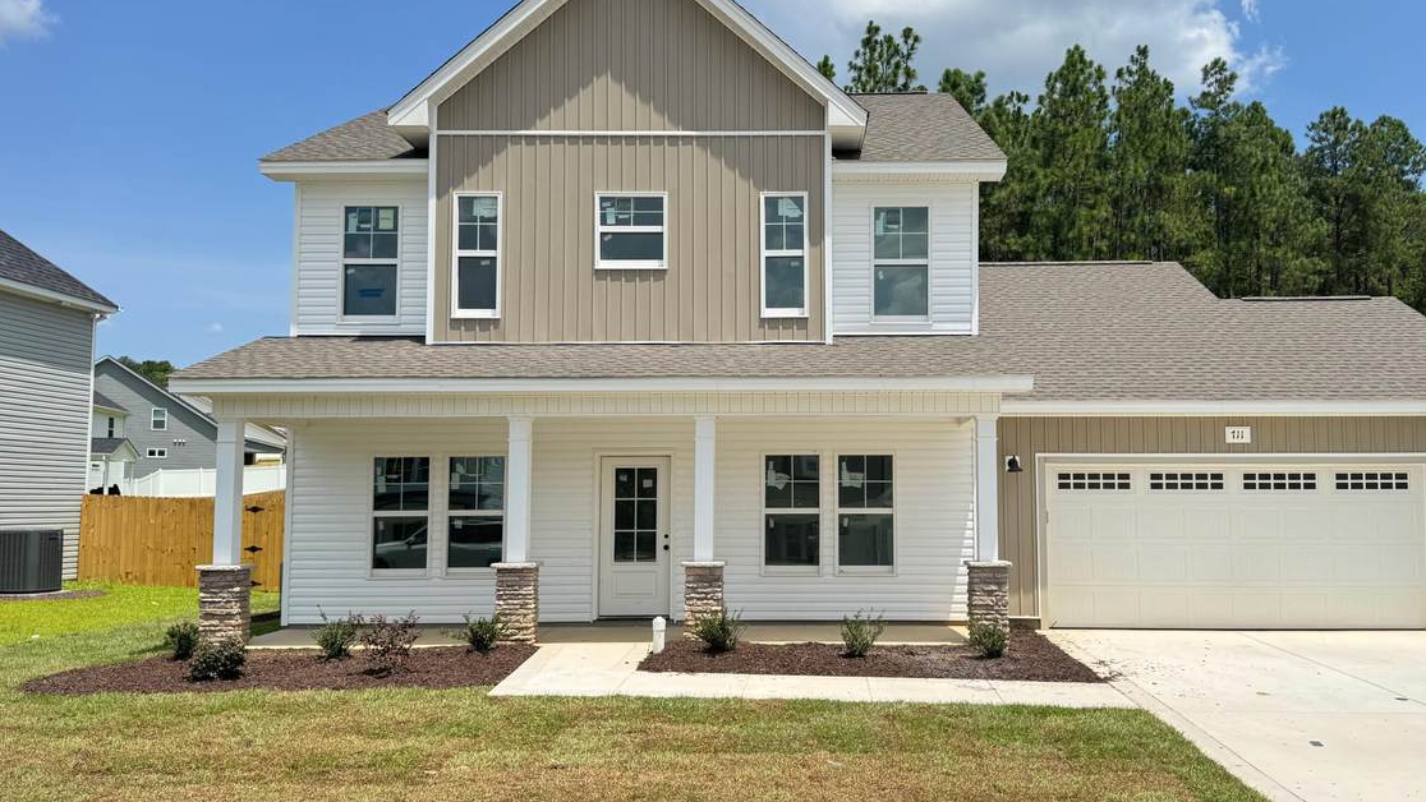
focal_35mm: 30
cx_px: 796
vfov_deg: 39.0
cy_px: 412
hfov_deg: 64.1
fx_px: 1134
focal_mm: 6.76
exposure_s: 1/3597
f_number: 1.78
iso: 80
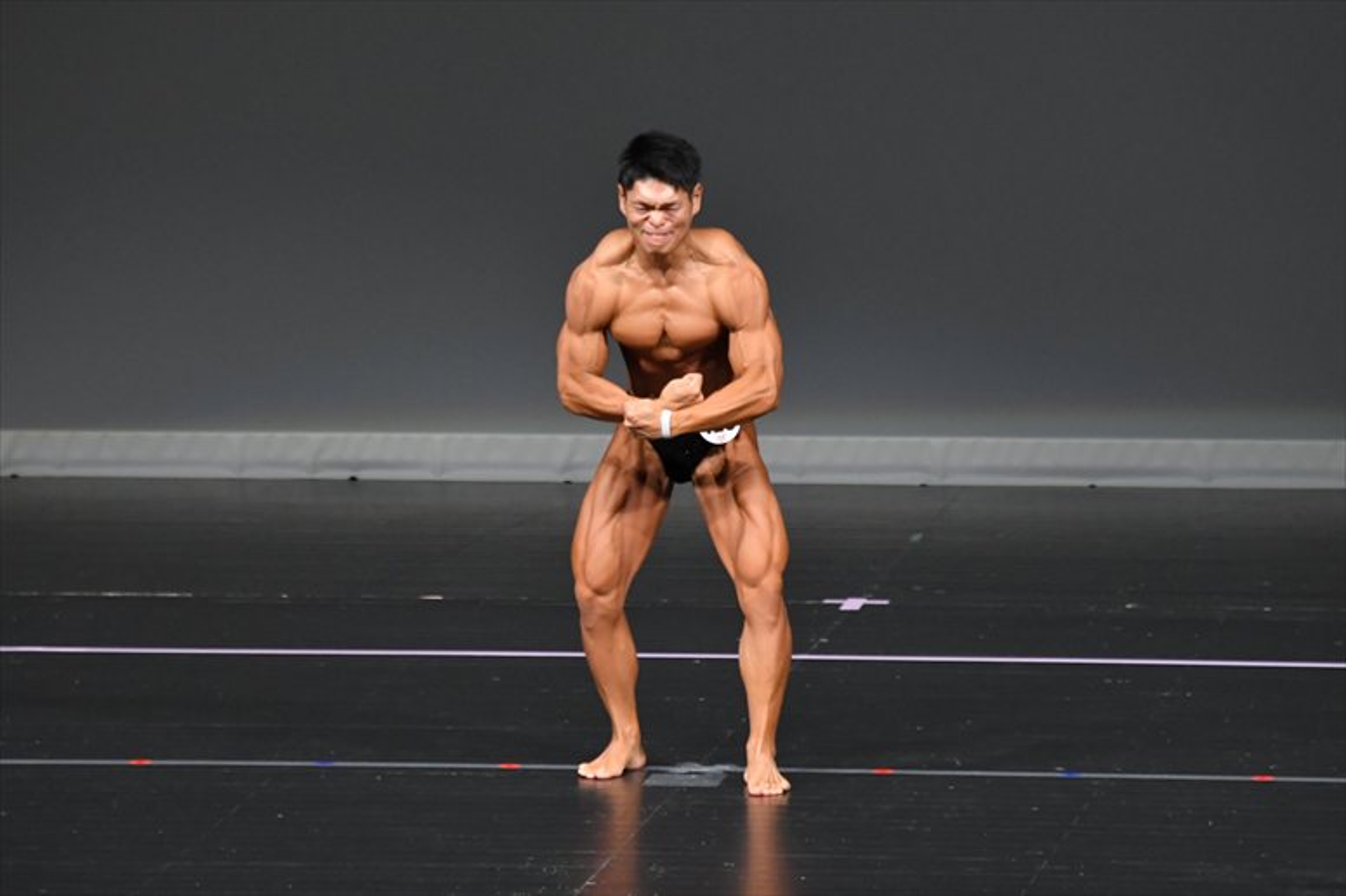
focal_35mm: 345
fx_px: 12893
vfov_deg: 4.0
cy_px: 448
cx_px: 673
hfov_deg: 6.0
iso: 4000
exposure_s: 1/400
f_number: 5.6
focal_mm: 230
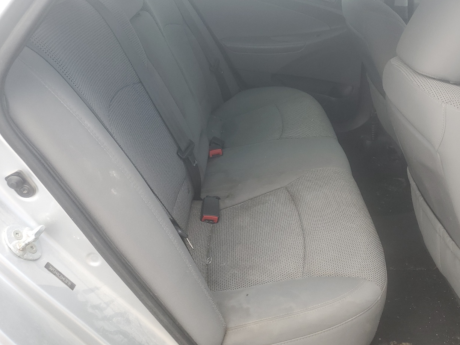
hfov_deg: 53.3
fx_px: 452
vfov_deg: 41.5
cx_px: 293
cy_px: 131
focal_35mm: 34
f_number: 1.5
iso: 50
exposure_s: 1/175
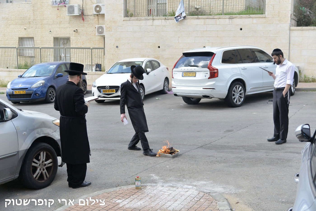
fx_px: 421
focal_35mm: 48
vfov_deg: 28.1
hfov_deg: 41.1
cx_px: 158
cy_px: 106
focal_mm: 48
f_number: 4
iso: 100
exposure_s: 1/250
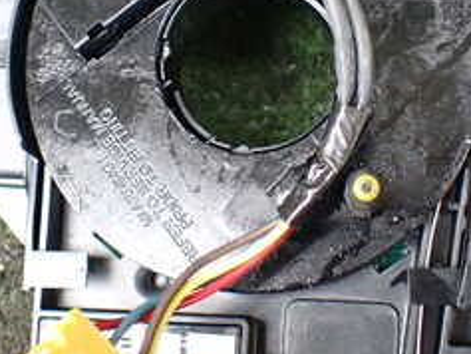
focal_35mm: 76
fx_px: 1035
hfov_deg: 25.6
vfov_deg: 19.3
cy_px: 119
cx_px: 272
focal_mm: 5.4
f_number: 2.3
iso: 800
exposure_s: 1/125
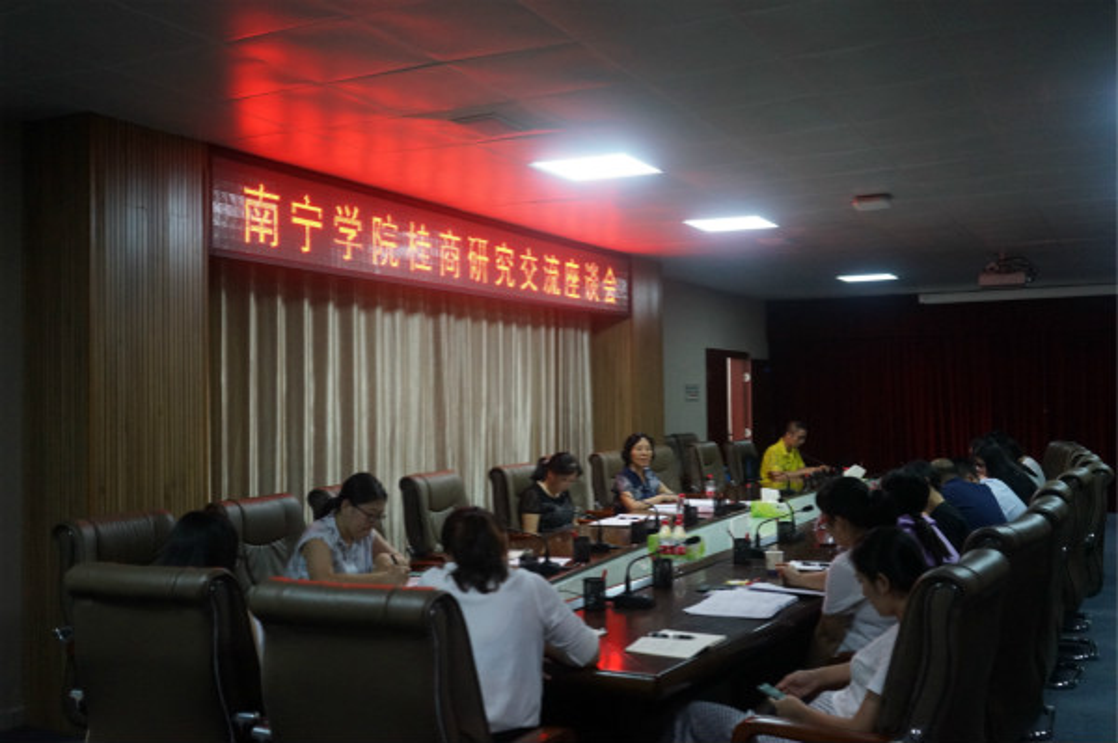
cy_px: 372
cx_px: 559
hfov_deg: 53.2
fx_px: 1117
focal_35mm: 36
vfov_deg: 36.8
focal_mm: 36
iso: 4000
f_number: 4
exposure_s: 1/160
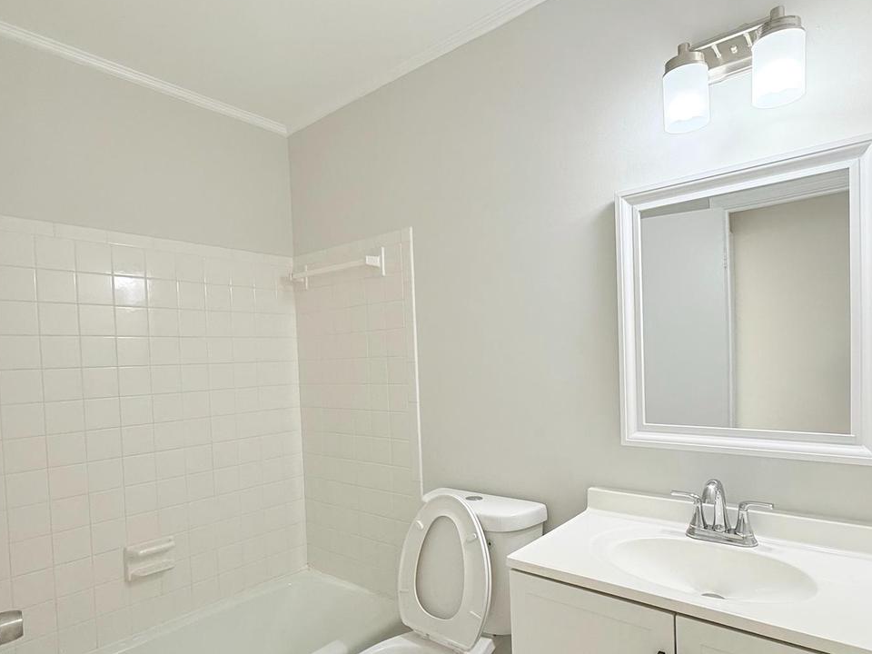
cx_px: 452
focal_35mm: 21
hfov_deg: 79.0
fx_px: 529
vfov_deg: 63.1
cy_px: 375
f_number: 2.2
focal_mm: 2.22
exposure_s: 1/120
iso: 160
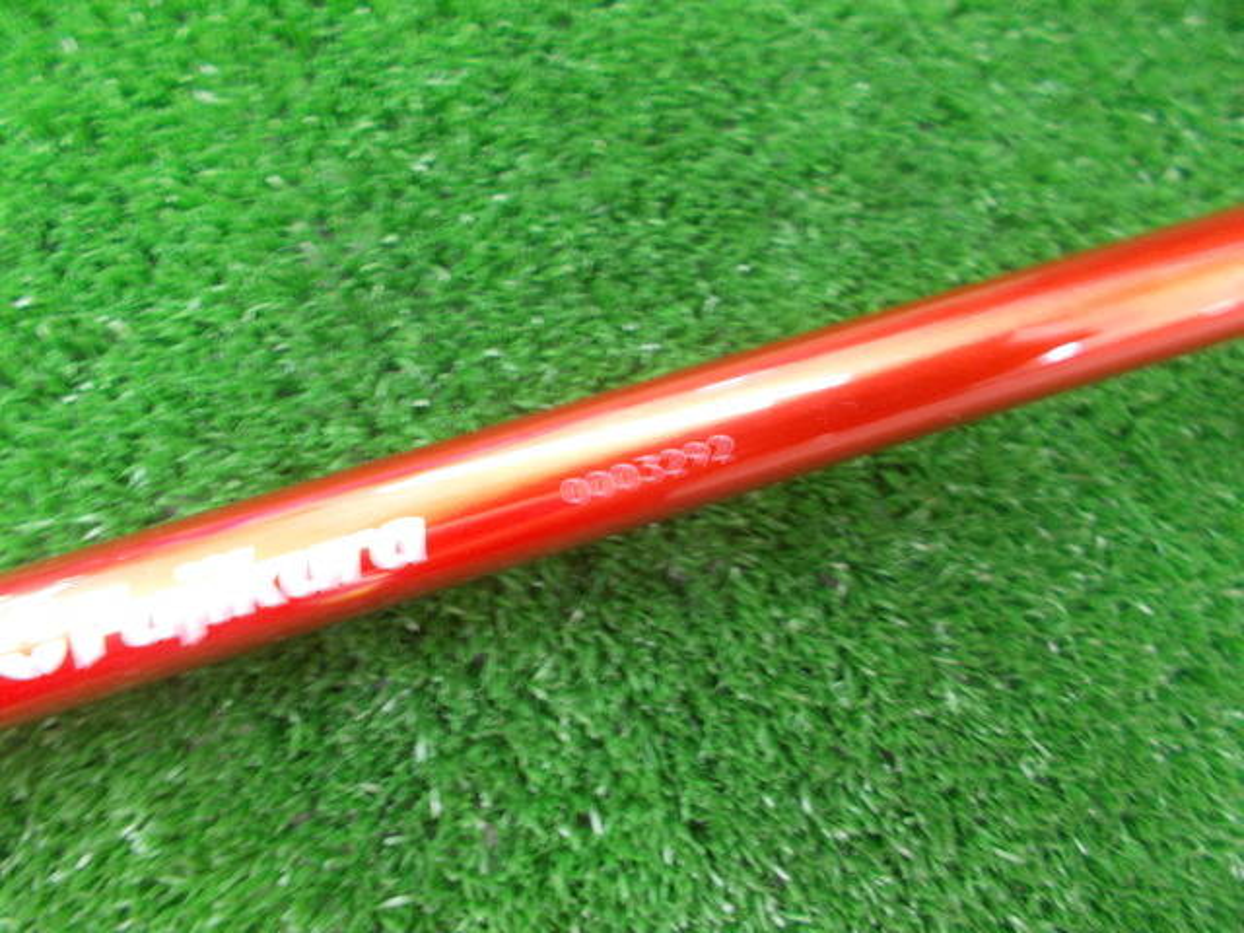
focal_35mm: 26
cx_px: 622
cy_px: 466
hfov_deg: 67.3
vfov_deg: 53.1
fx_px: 934
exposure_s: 1/5
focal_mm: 4.6
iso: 200
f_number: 3.2
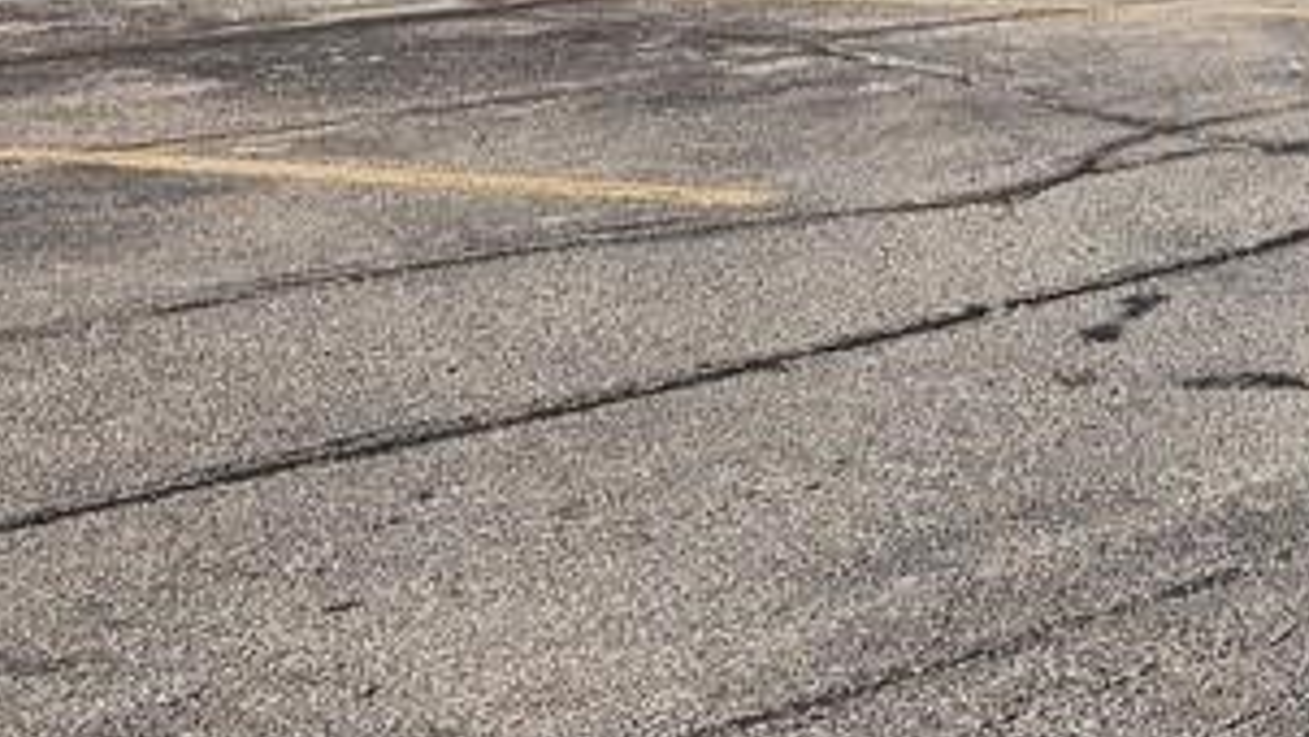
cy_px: -256
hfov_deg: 22.9
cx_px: 1573
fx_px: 2951
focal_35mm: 85
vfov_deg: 13.6
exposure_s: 1/694
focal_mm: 6.4
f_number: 1.8
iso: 12
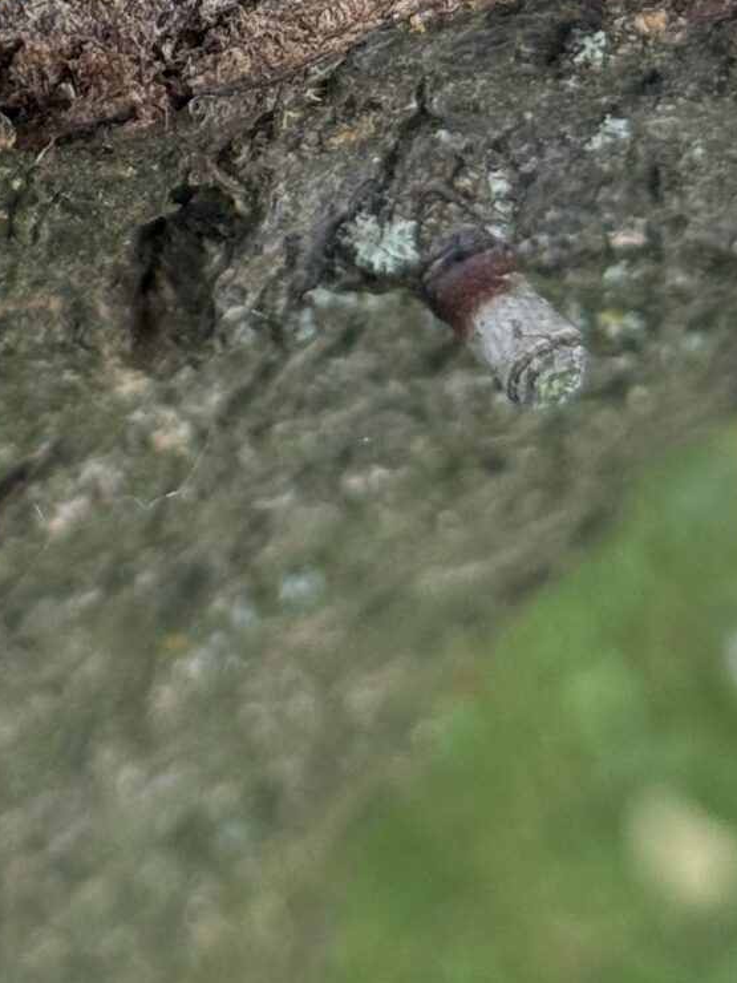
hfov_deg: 8.8
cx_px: -312
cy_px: -670
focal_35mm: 166
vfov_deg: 11.2
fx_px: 4712
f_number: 1.78
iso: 80
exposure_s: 1/1116
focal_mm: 6.76
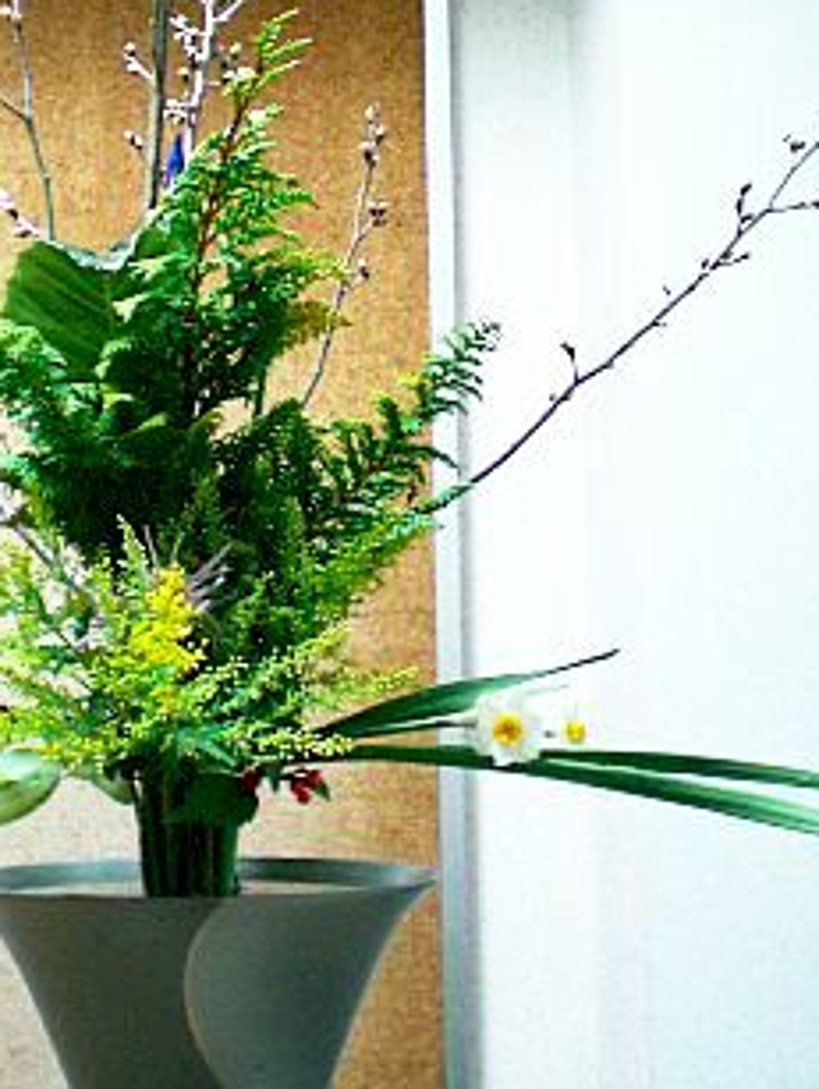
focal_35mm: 68
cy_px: 365
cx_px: 261
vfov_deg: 28.3
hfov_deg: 21.6
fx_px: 2141
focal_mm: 6.3
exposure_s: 1/30
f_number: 3.1
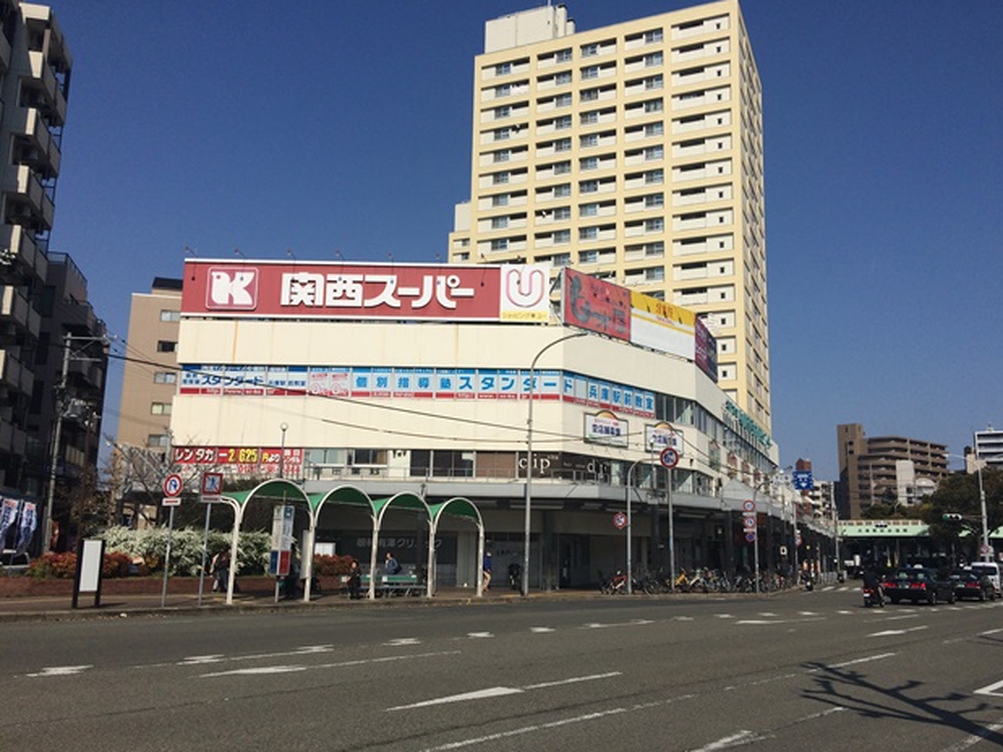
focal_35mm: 30
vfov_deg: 46.8
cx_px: 510
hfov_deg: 60.0
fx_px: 869
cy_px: 382
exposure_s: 1/5882
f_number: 2.2
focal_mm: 4.15
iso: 32
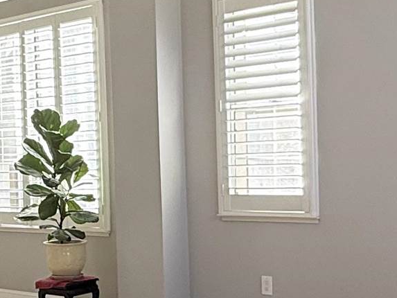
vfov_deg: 19.6
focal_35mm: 75
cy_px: 203
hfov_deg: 25.6
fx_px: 860
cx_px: 88
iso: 64
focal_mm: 2.22
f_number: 2.2
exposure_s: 1/108
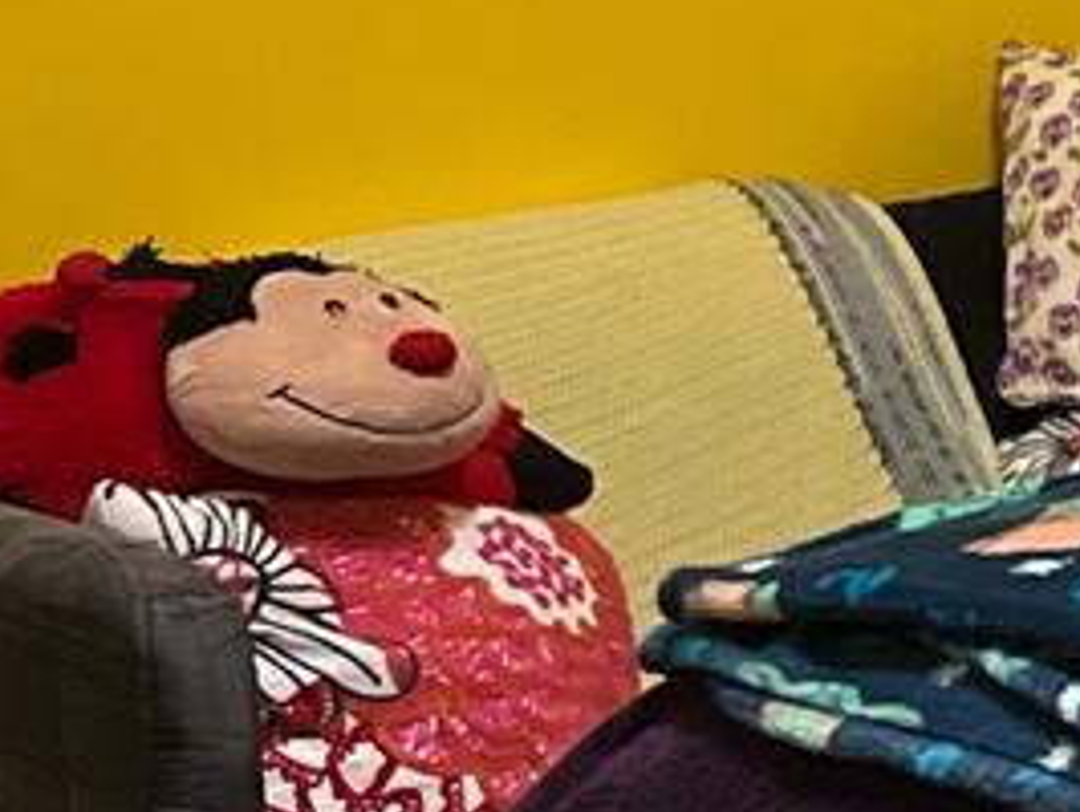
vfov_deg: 7.4
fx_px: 6246
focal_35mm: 200
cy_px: 171
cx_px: 3796
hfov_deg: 7.8
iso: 250
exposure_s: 1/60
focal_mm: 5.7
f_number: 1.5
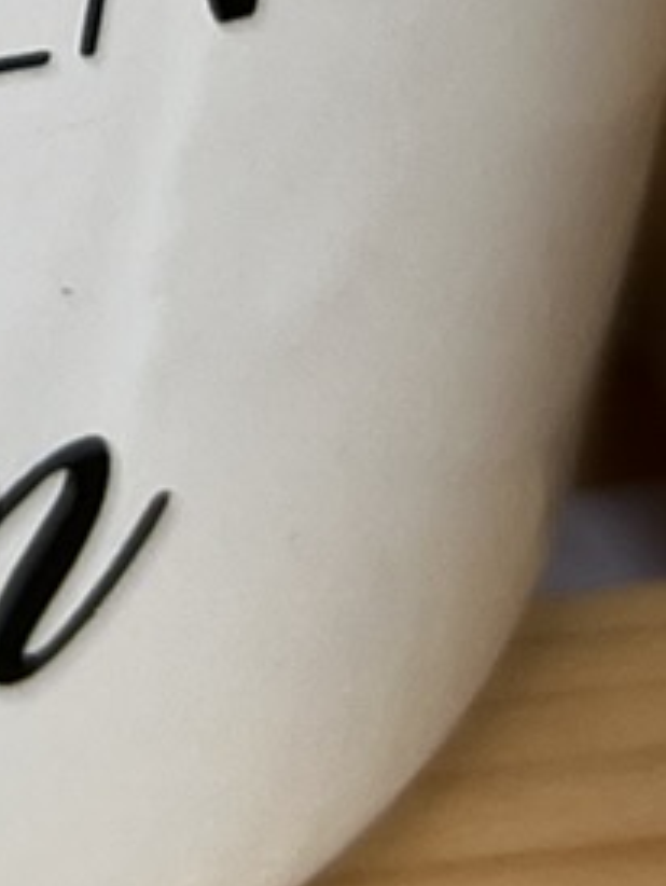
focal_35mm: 194
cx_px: -976
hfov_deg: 7.2
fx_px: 4969
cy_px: -1378
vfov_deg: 9.0
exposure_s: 1/780
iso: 50
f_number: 1.5
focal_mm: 5.7
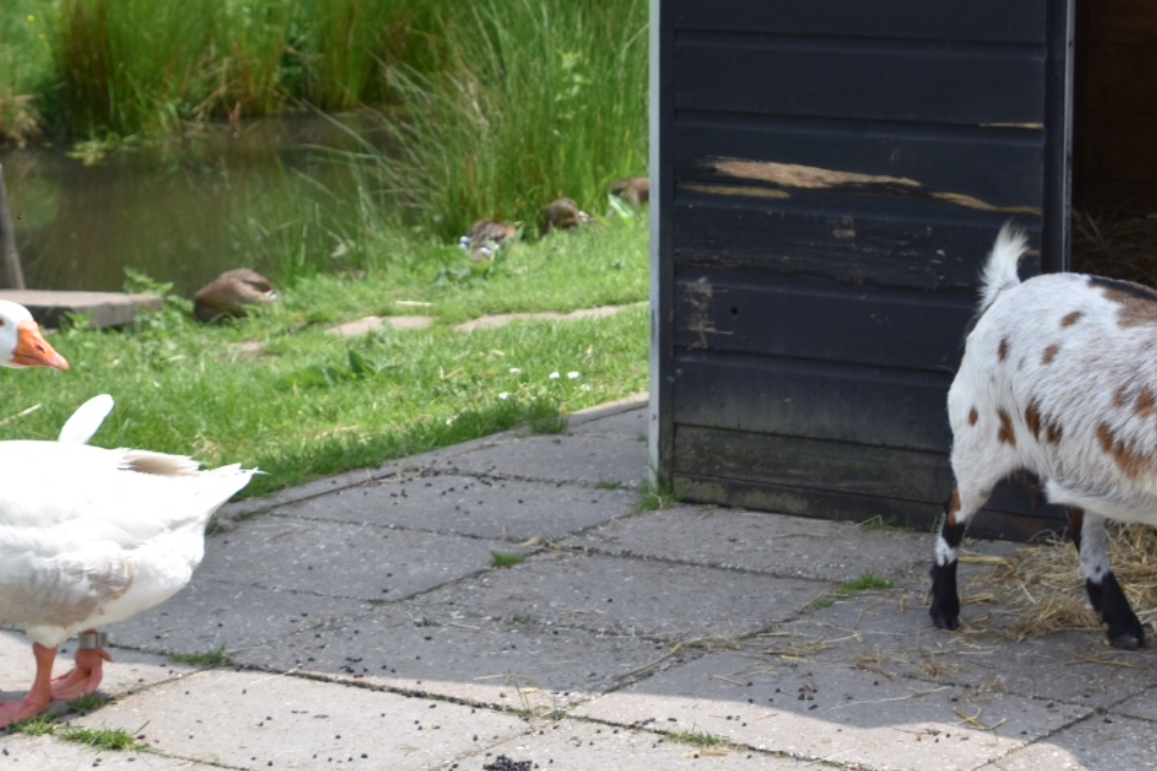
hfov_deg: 16.5
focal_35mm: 124
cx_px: 619
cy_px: 368
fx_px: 3985
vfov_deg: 11.1
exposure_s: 1/500
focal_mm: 44
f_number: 8
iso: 250
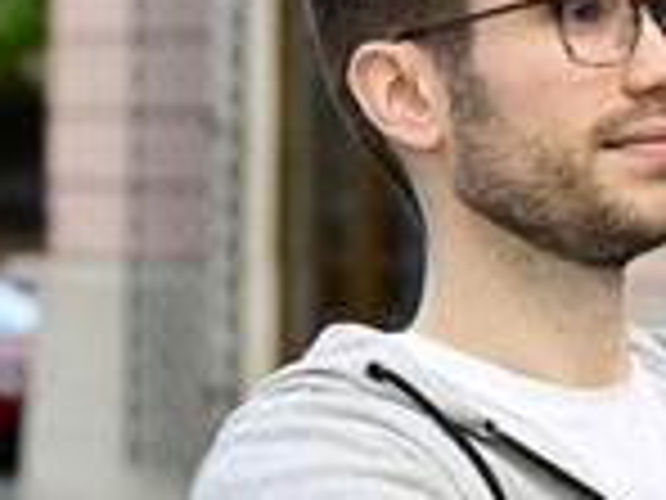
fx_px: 3386
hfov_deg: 11.2
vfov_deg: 8.4
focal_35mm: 176
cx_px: 605
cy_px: 288
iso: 400
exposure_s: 1/200
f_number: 4
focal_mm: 60
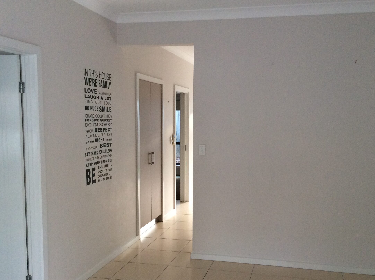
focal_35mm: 39
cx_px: 208
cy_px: 156
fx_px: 422
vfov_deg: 36.7
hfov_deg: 47.8
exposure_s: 1/24
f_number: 2.4
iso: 100
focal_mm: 3.3
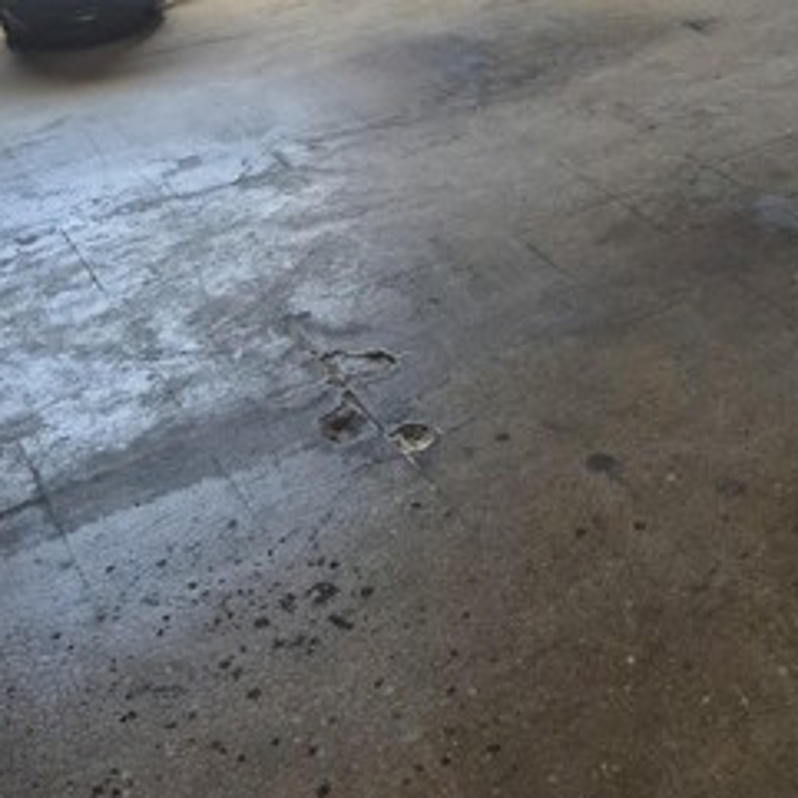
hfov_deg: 31.0
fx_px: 1408
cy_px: -53
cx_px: 606
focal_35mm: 54
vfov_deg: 29.0
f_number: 1.8
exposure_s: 1/120
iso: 640
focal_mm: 5.4
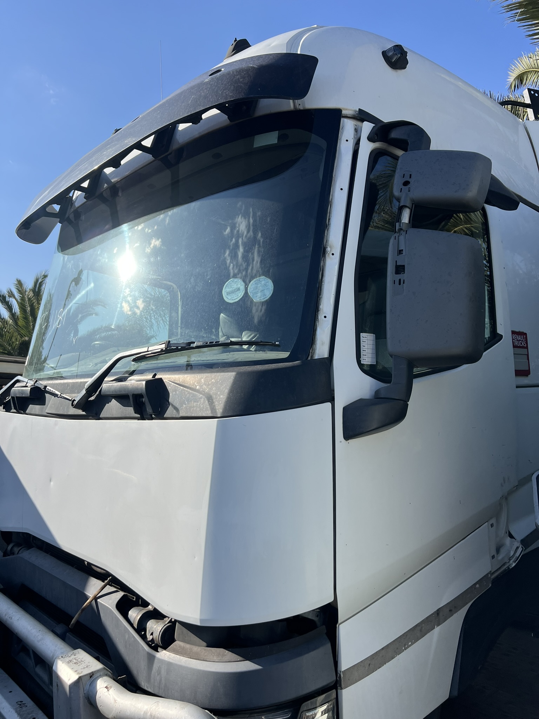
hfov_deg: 53.1
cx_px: 270
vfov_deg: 67.3
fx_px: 540
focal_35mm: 26
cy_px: 360
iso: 50
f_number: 1.5
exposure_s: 1/3356
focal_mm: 5.7
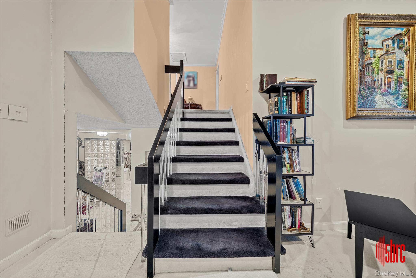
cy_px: 139
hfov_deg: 112.6
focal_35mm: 12
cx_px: 208
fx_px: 139
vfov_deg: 90.0
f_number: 8
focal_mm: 12
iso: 100
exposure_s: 10
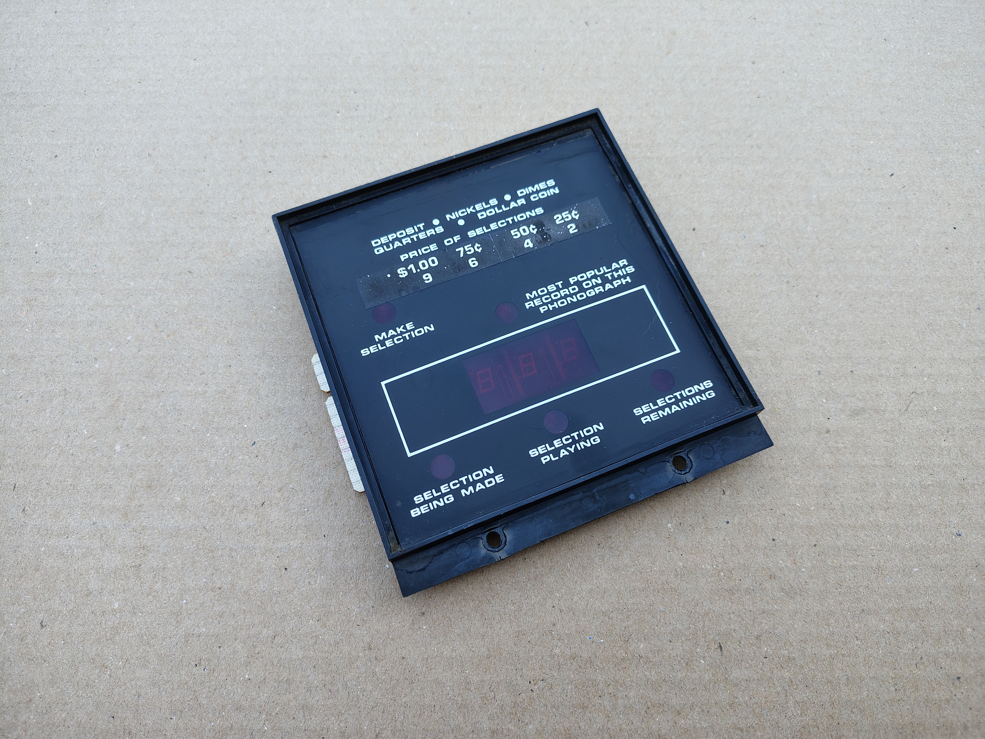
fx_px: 683
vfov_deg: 56.8
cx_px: 492
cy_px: 370
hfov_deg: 71.6
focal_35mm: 24
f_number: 1.8
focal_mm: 5.56
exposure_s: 1/235
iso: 100
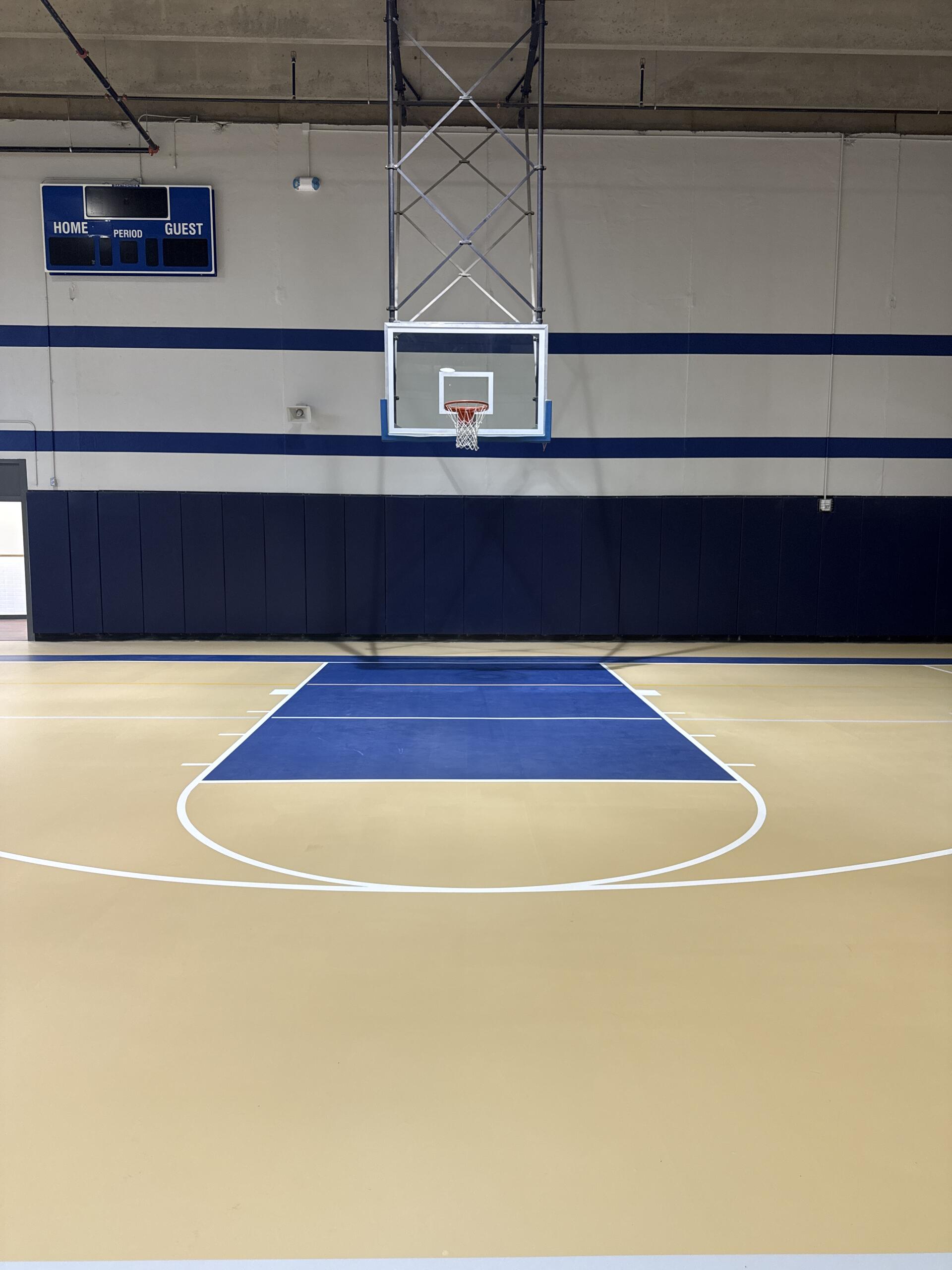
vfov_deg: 71.6
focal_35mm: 24
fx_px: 880
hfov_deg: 56.8
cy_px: 635
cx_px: 476
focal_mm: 6.76
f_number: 1.78
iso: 200
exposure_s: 1/60
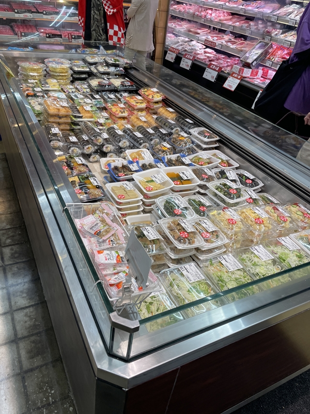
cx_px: 155
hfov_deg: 53.1
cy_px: 207
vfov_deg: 67.3
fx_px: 310
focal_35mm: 26
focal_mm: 4.2
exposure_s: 1/120
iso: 40
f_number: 1.6
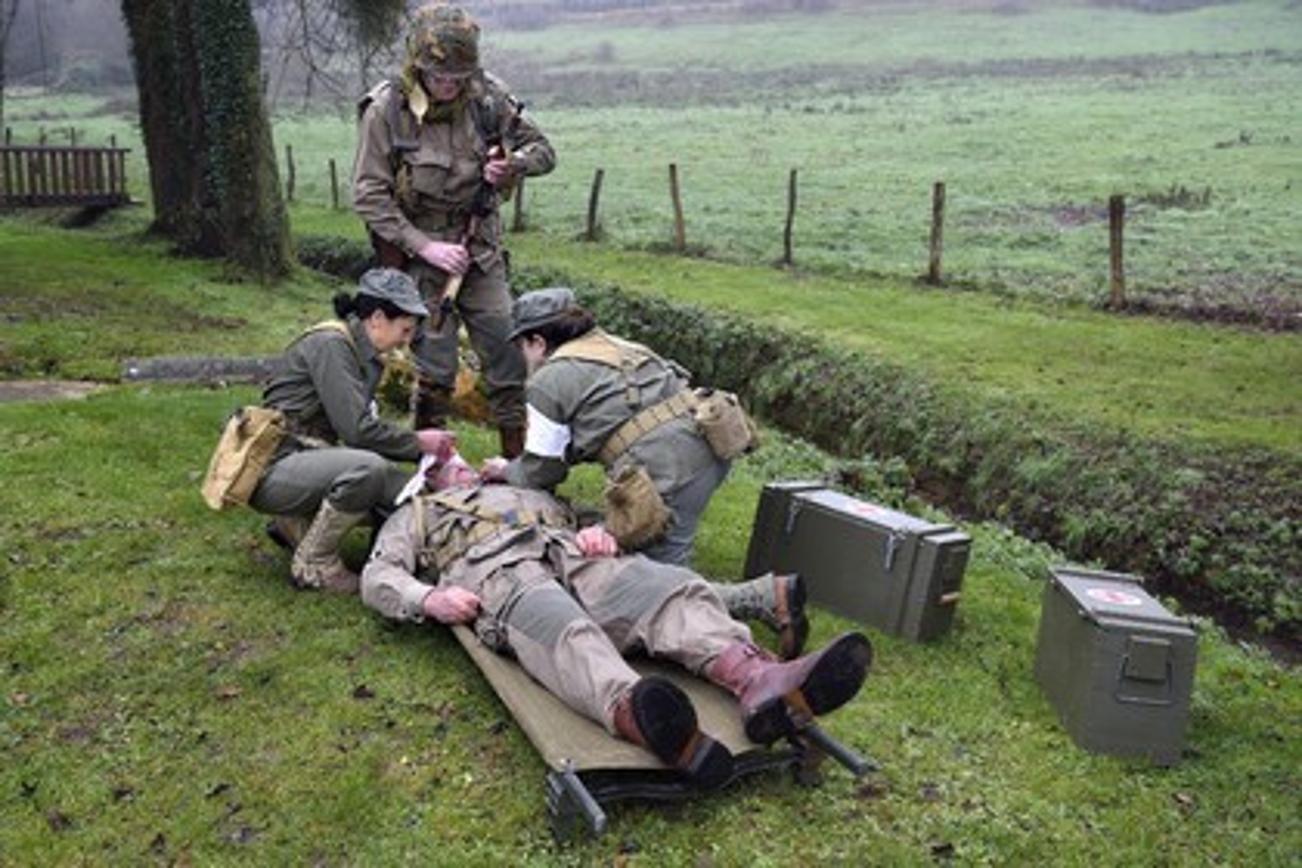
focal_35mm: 38
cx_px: 651
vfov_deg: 35.1
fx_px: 1374
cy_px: 434
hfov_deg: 50.7
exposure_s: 1/250
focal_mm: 38
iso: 1600
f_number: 5.6
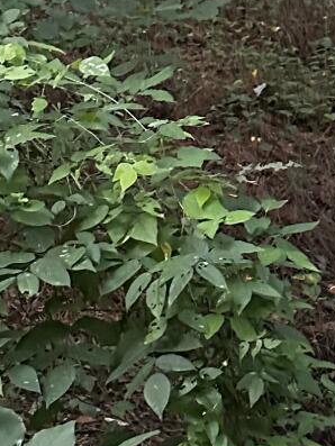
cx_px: 627
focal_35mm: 121
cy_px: -20
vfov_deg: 15.9
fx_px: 1560
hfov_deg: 11.3
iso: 1000
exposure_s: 1/43
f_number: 1.78
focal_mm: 6.86
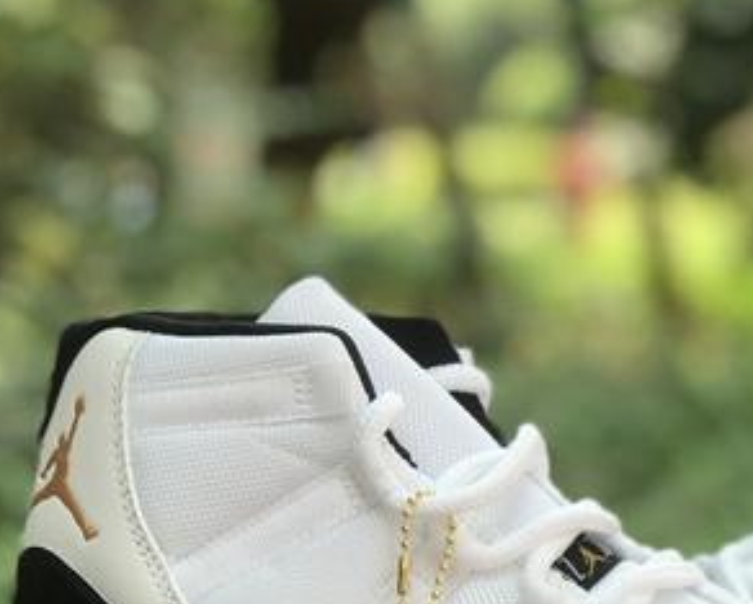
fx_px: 3144
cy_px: 520
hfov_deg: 13.4
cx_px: 771
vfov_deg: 10.9
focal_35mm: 141
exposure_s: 1/123
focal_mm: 6.6
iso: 20
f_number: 2.8
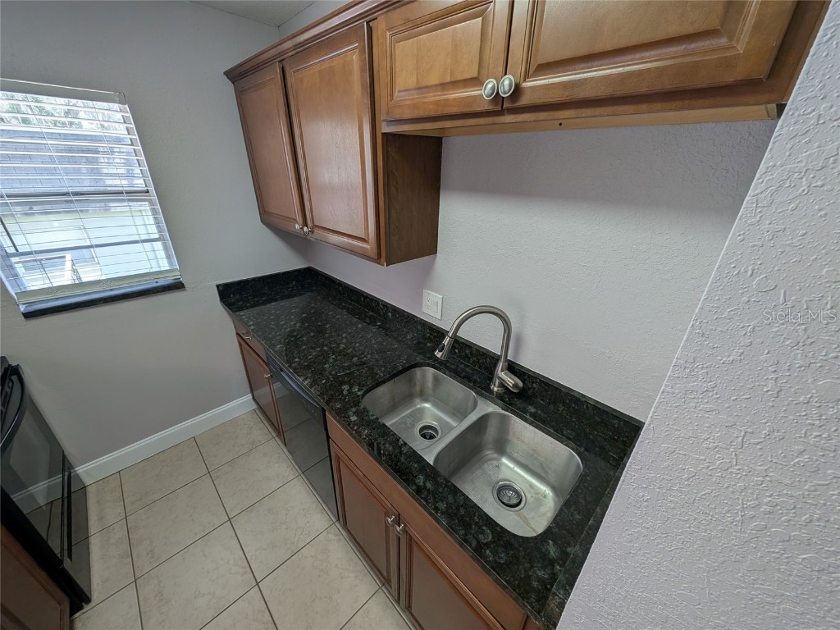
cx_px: 420
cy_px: 315
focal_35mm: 12
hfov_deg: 110.5
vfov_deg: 94.5
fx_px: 291
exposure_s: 1/60
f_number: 1.95
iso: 37
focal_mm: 2.23
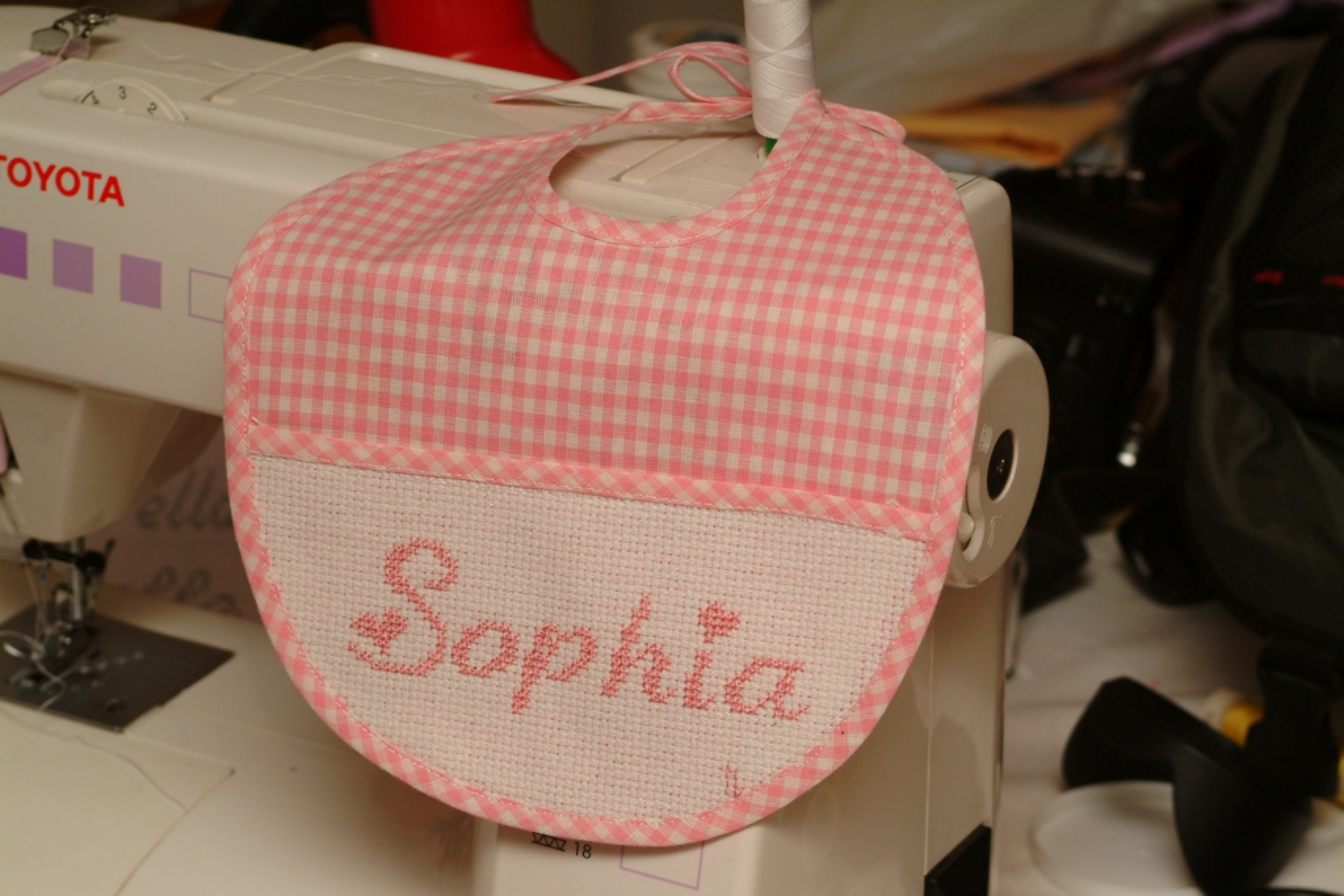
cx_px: 672
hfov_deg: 19.5
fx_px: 3920
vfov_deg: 13.0
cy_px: 448
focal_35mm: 105
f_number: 6.7
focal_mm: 70
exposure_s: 1/125
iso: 400
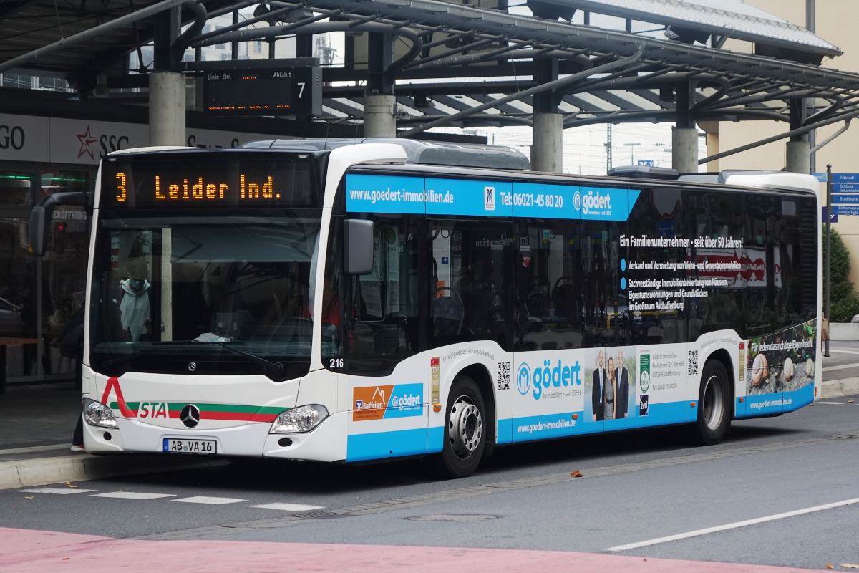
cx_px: 430
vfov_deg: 11.7
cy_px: 286
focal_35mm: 117
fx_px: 2792
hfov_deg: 17.5
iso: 125
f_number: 4
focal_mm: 42.73
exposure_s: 1/200
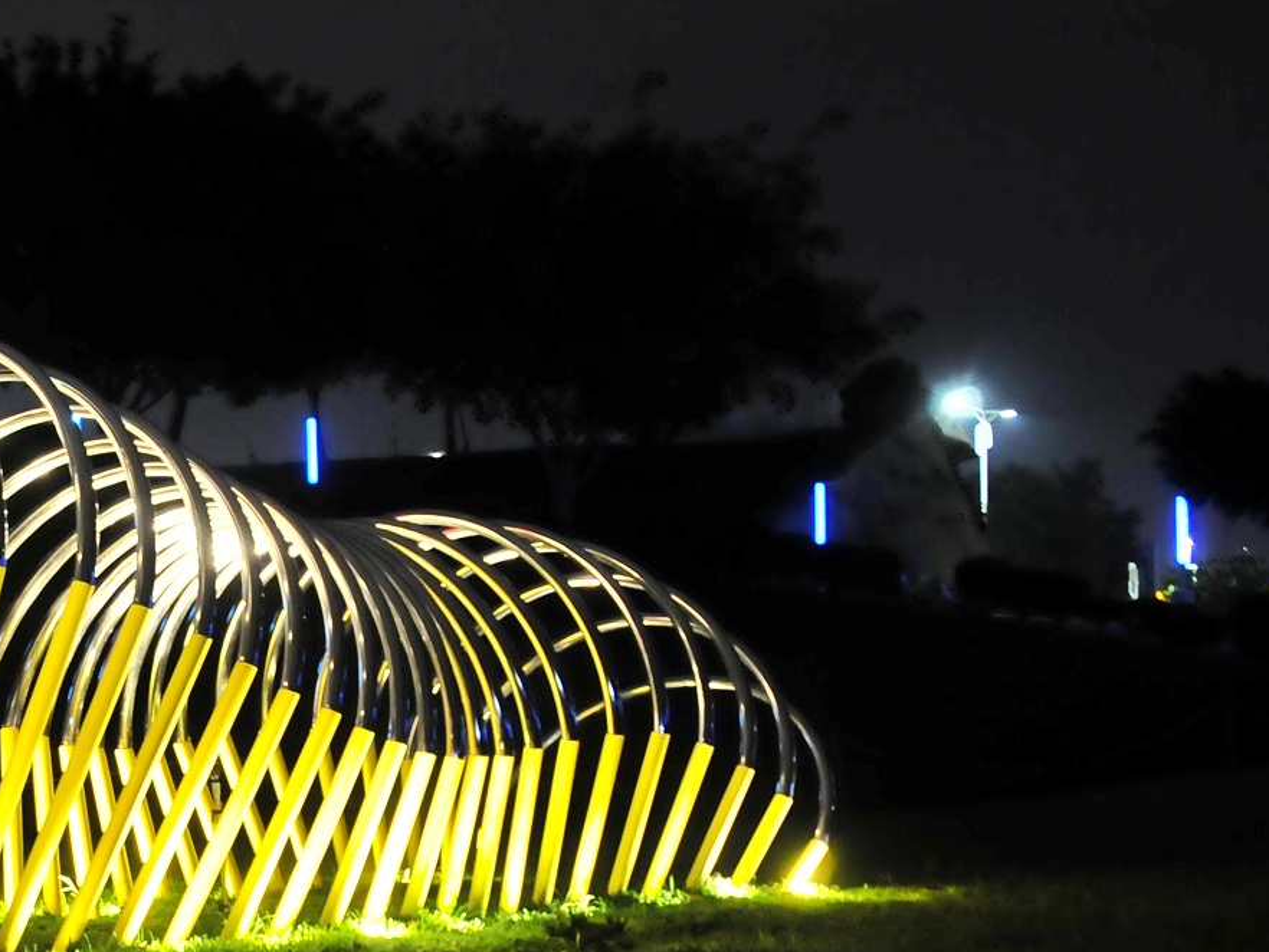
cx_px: -207
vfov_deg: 23.3
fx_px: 2310
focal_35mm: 63
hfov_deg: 27.5
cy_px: 515
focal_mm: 18
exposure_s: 1/4
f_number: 3.5
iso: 800
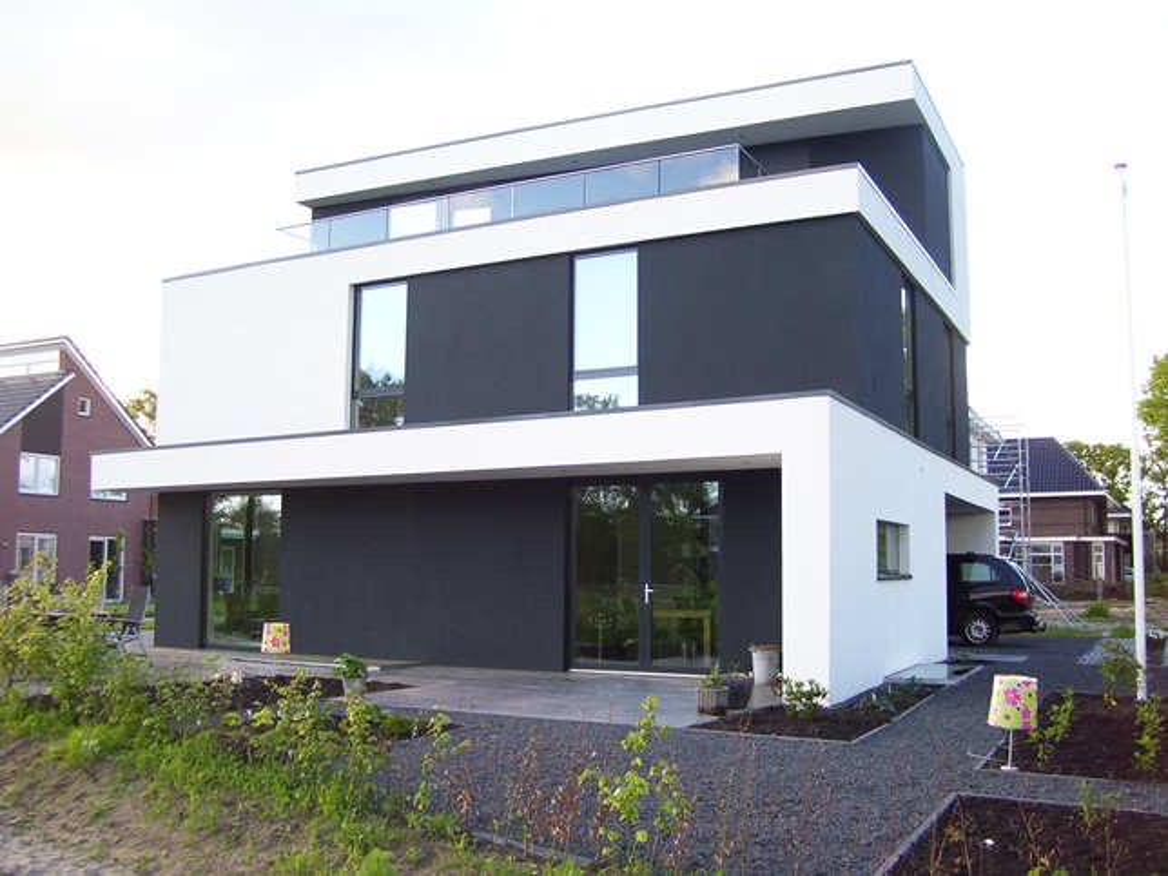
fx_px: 1248
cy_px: 438
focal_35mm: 37
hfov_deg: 50.1
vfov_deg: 38.7
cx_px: 584
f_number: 2.7
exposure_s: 1/125
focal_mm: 6
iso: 80
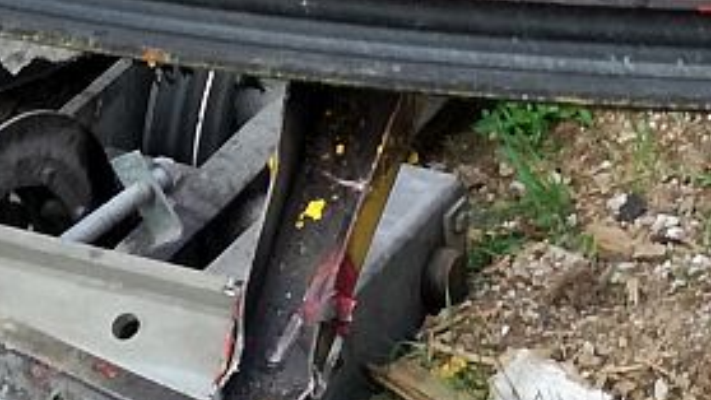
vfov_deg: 8.0
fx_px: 2828
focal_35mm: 150
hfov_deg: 14.2
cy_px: -61
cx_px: 632
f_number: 2
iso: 50
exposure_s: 1/164
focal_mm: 3.79
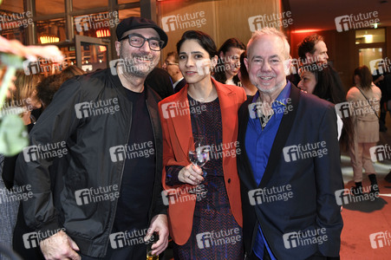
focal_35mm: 24
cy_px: 130
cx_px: 196
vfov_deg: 53.1
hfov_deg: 73.8
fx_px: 260
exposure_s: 1/60
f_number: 4
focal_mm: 24
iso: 2000
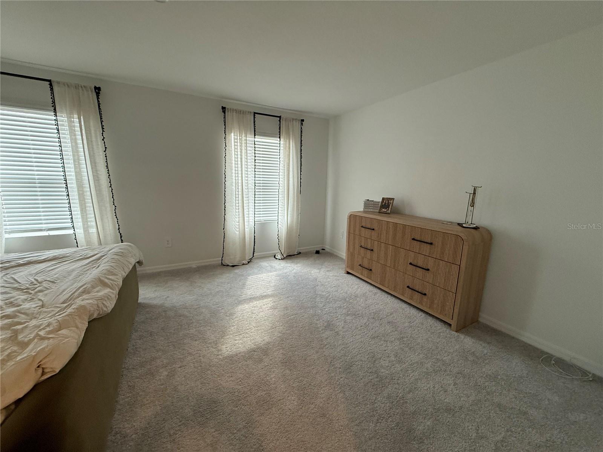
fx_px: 244
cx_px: 302
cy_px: 226
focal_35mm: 14
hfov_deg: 102.1
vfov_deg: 85.7
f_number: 2.2
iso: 250
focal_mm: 2.22
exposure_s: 1/120
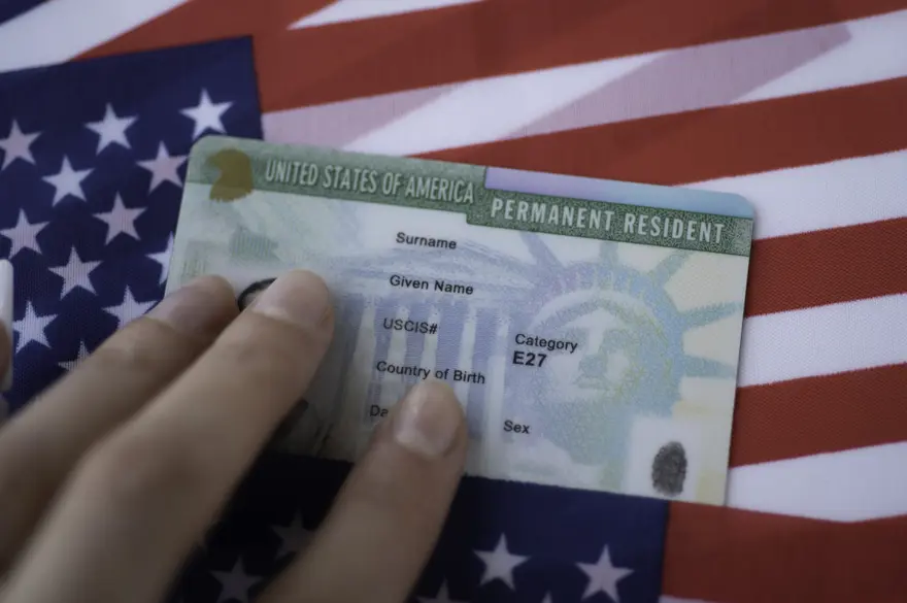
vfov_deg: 22.6
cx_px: 454
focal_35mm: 60
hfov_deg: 33.4
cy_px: 302
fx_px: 1510
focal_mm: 60
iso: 100
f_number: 3.2
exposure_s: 1/320
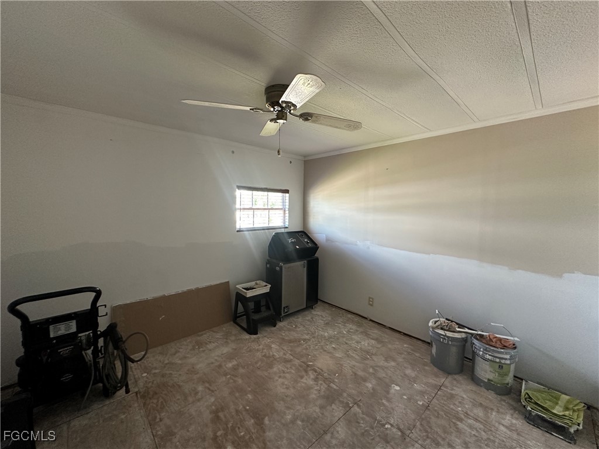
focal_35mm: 14
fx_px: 242
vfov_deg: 85.7
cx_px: 300
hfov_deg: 102.1
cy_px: 224
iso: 320
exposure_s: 1/84
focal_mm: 2.22
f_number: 2.2
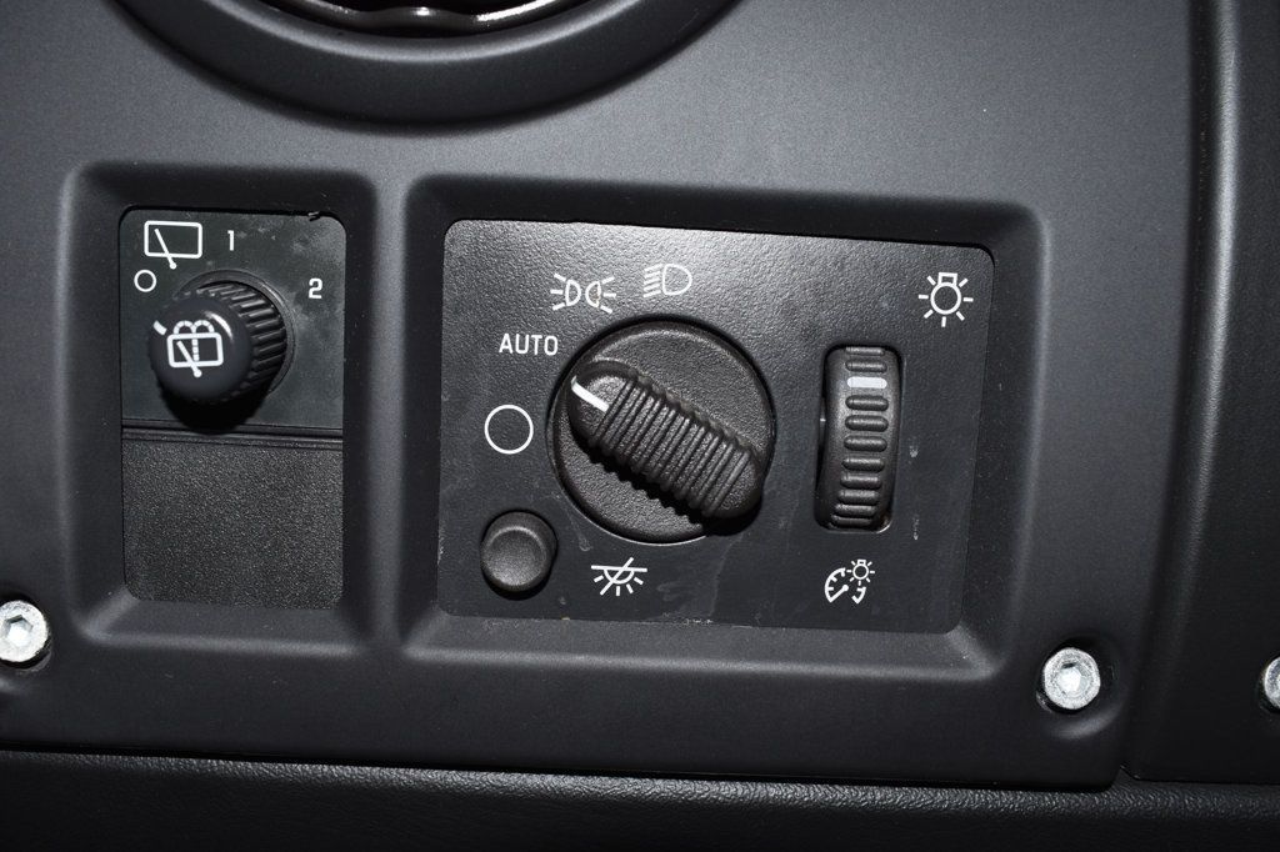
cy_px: 426
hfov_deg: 53.1
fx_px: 1280
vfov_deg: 36.8
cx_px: 640
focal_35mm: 36
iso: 100
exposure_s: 1/60
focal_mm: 24
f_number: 8
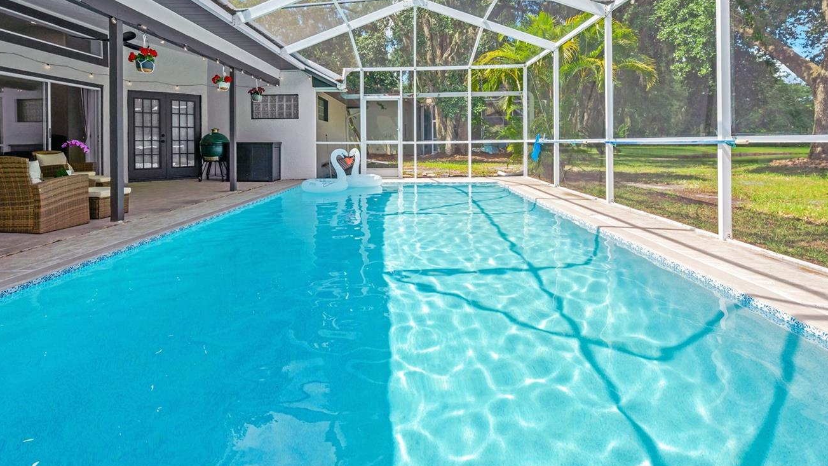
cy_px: 140
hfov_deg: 92.6
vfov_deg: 59.0
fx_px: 395
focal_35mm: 18
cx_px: 393
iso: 250
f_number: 10
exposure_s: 1/160
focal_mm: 14
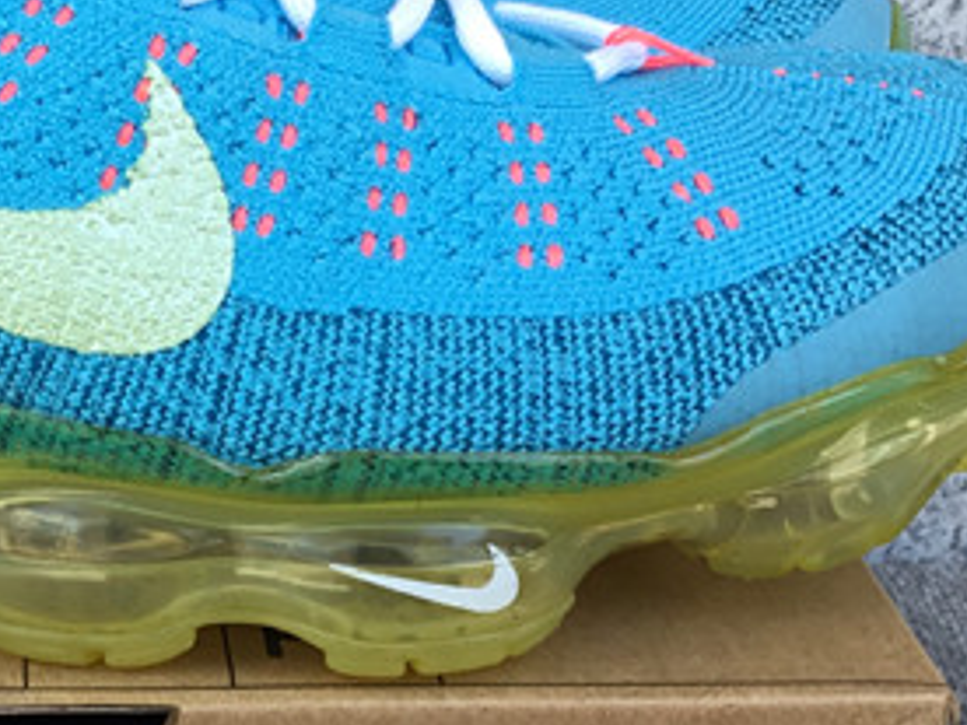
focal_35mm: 101
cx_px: 28
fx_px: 2821
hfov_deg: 19.0
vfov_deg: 14.6
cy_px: 520
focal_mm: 3.3
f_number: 2.4
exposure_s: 1/128
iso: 25
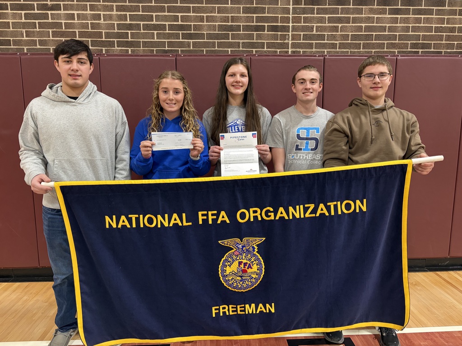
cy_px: 173
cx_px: 231
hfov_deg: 67.3
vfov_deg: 53.1
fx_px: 347
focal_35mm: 26
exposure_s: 1/60
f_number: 1.6
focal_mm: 5.96
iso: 200
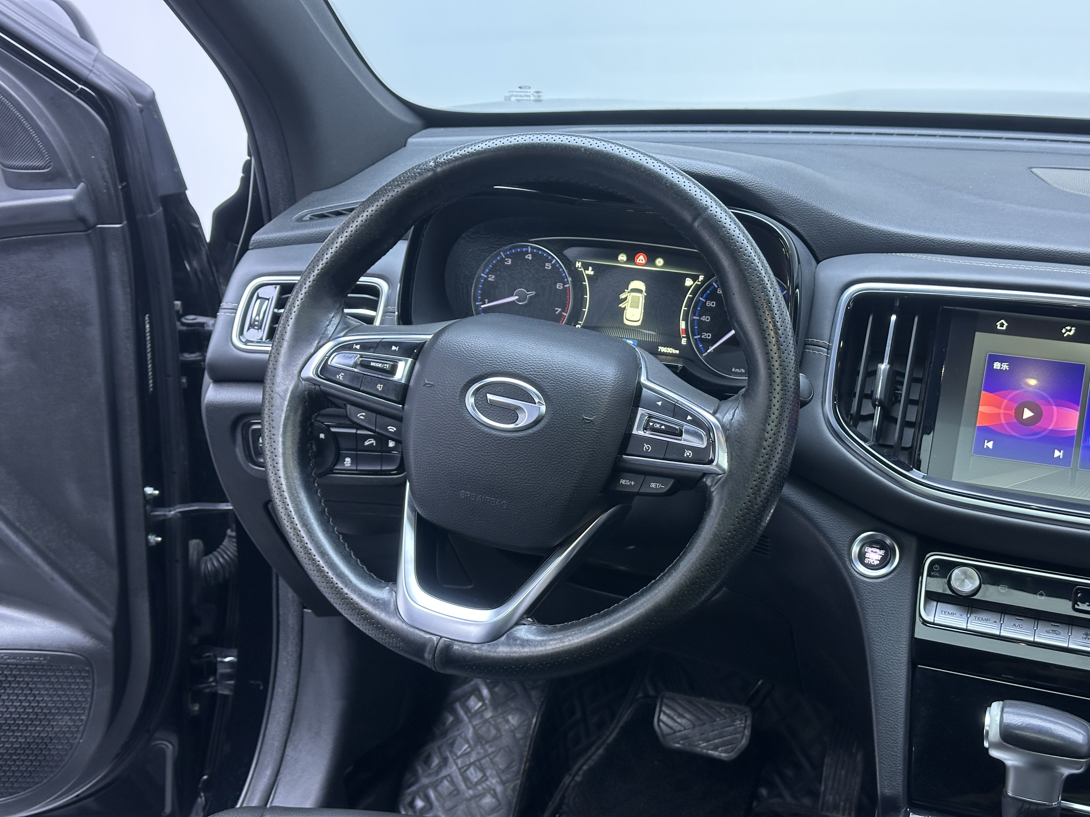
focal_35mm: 48
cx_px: 545
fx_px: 1511
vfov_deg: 30.3
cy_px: 408
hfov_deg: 39.7
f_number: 1.78
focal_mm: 6.86
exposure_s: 1/50
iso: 160
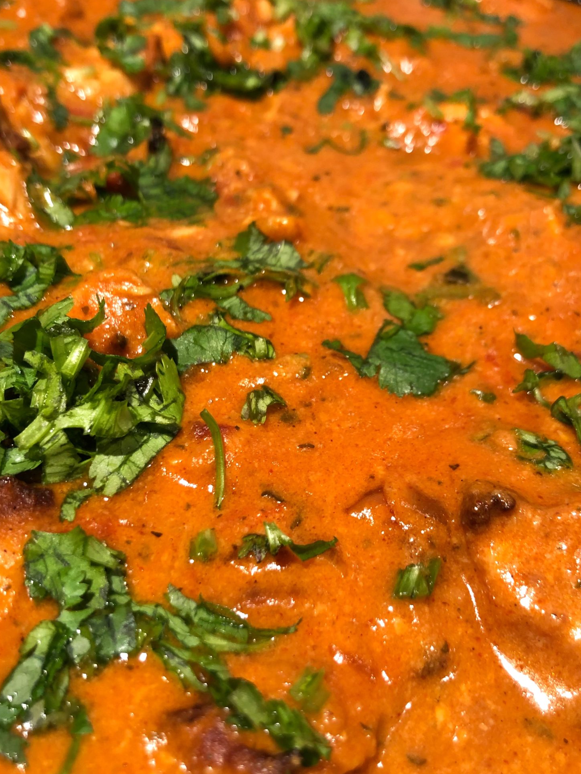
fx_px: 828
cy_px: 386
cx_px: 314
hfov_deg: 38.6
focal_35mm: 37
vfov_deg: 50.1
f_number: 1.8
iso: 40
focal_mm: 3.99
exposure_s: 1/20
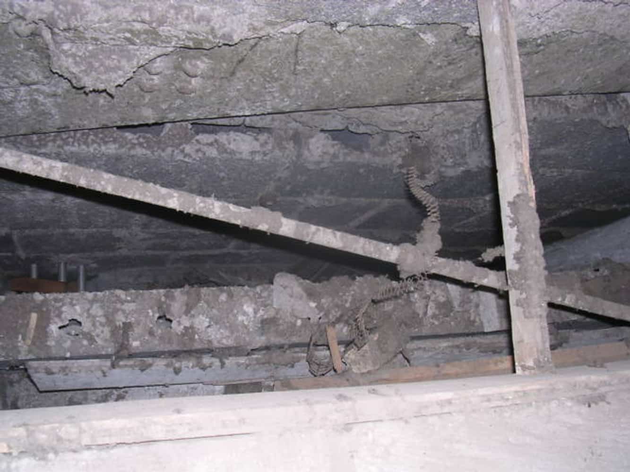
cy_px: 236
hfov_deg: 49.0
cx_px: 315
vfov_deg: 37.7
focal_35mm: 38
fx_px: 692
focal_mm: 5.8
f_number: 2.8
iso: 100
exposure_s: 1/60.1
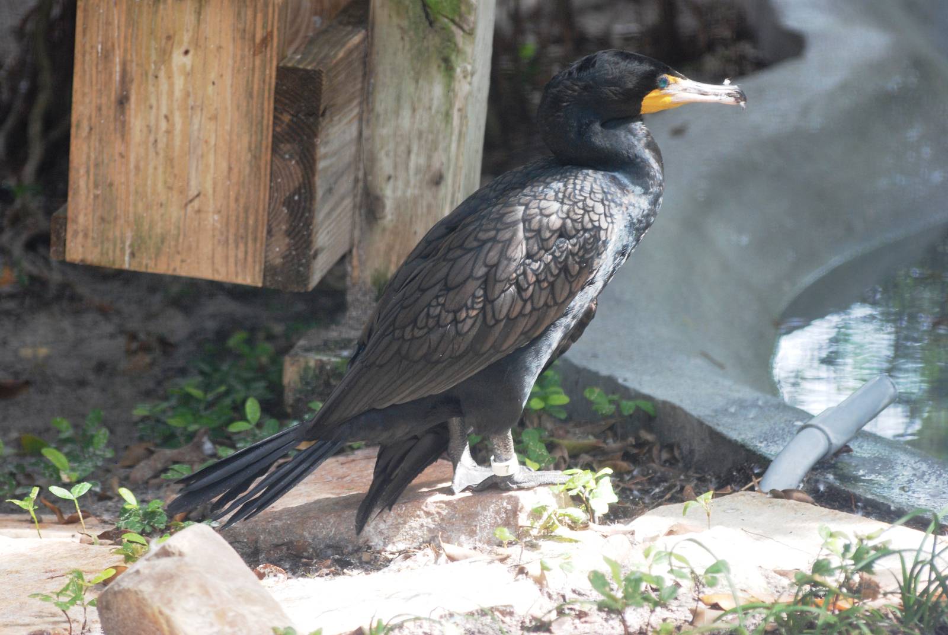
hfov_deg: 9.1
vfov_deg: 6.1
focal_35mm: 225
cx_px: 474
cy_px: 318
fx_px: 5932
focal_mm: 150
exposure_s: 1/100
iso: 400
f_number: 4.5
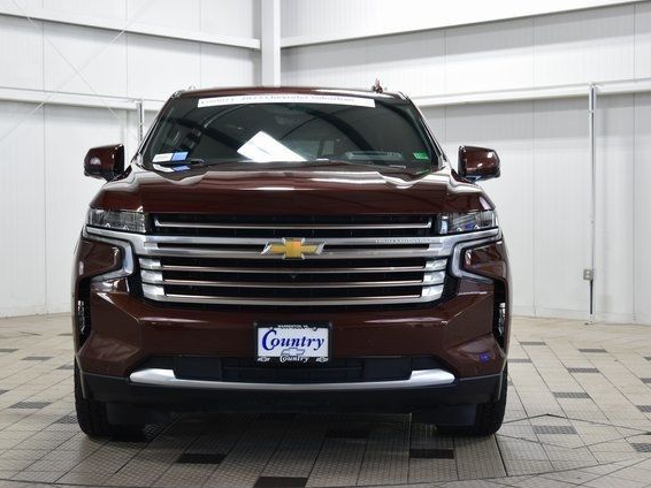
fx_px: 1165
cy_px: 245
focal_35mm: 62
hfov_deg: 31.2
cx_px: 292
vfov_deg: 23.6
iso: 500
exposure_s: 1/15
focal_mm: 38
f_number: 6.3
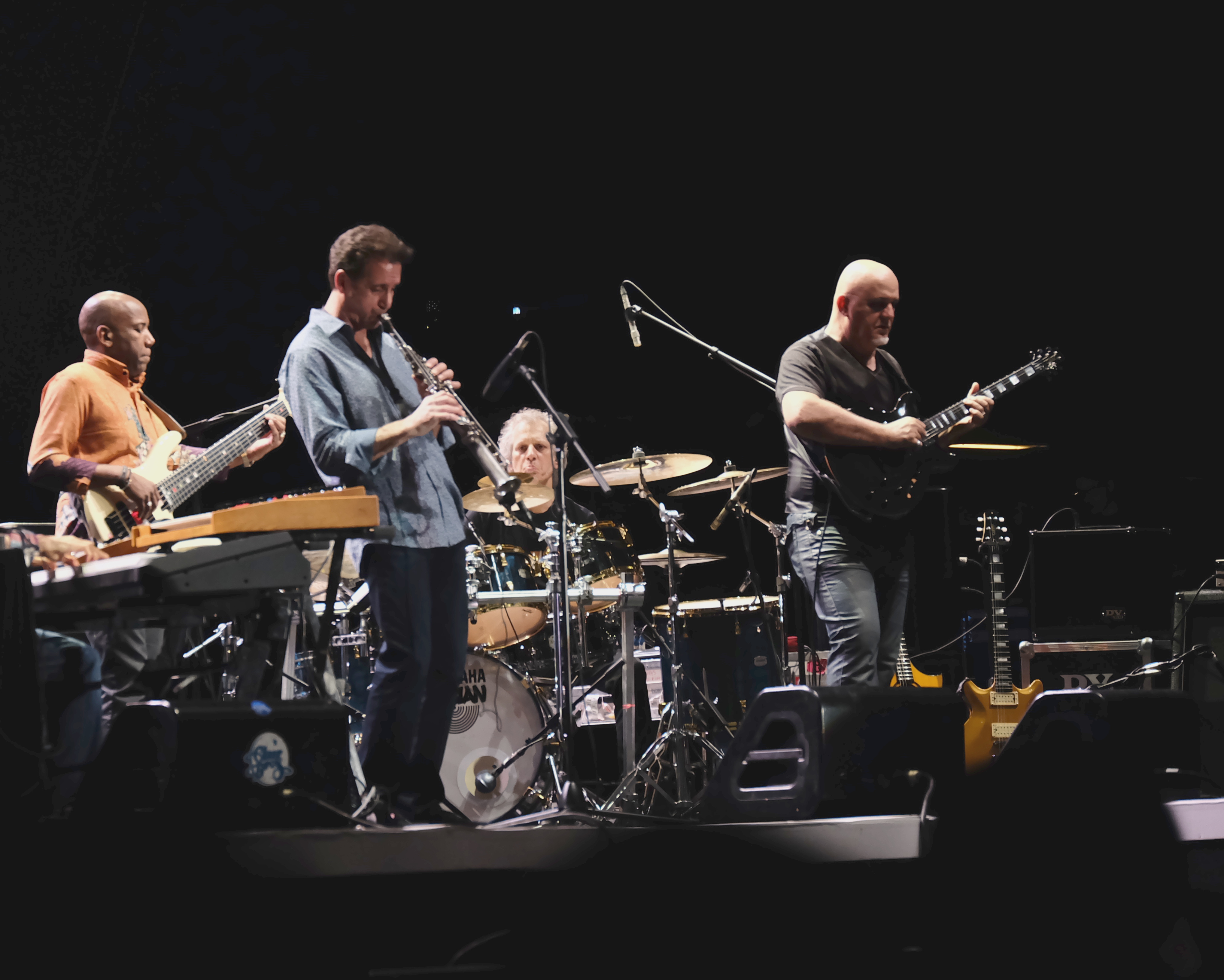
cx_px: 554
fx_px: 8332
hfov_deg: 8.4
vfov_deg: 6.7
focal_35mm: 230
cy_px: 490
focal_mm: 135.7
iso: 1600
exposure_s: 1/30
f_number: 6
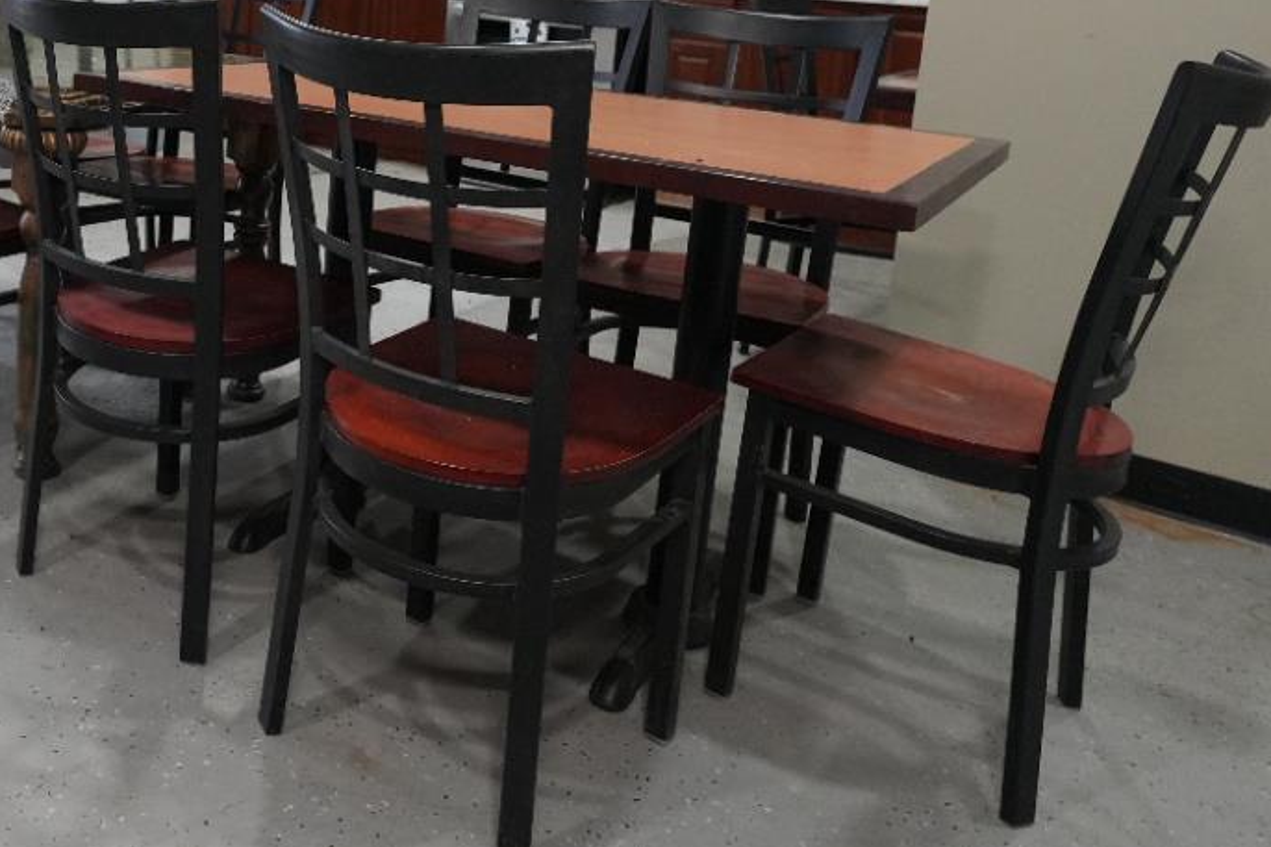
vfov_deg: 35.0
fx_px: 1274
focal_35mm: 36
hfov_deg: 49.5
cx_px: 230
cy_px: 111
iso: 1600
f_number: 2.8
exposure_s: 1/160
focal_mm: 11
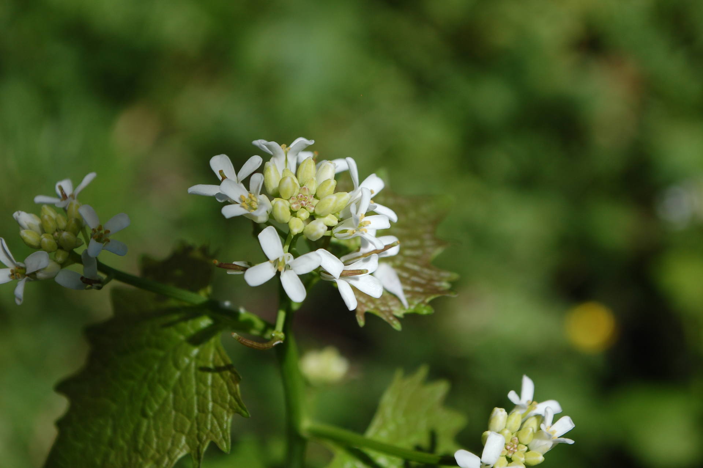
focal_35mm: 82
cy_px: 234
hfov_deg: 24.6
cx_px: 352
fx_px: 1610
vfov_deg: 16.5
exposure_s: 1/640
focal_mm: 55
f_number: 8
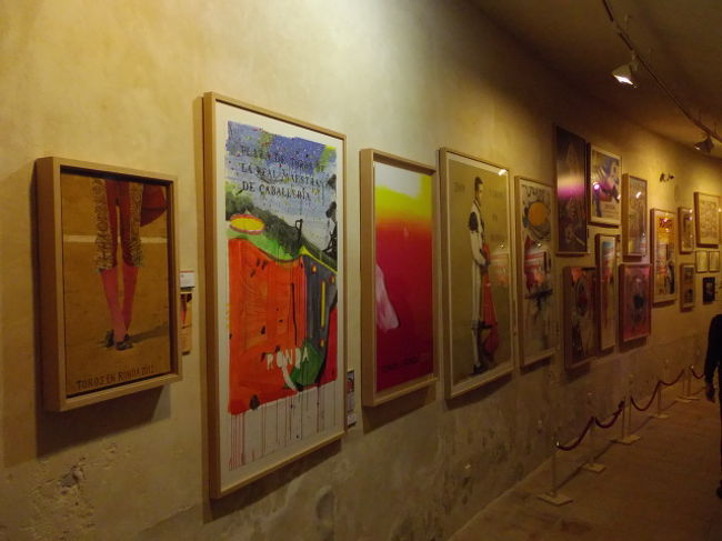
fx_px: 584
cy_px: 270
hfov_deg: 63.5
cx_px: 361
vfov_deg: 49.7
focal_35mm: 28
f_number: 3.1
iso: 556
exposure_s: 1/50
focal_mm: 5
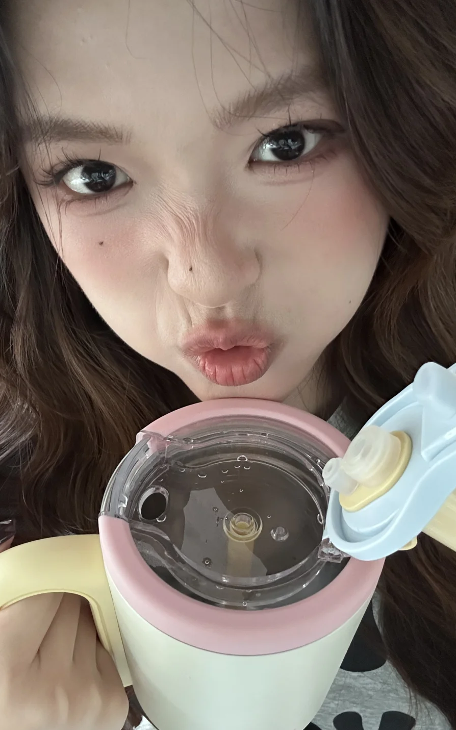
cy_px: 367
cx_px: 234
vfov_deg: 59.7
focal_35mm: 32
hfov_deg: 39.4
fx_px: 636
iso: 400
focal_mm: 2.69
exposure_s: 1/30
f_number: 1.9
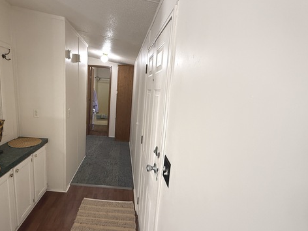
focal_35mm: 19
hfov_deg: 83.2
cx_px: 117
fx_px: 169
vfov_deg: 68.7
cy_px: 119
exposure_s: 1/89
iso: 320
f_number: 2.2
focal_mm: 2.22
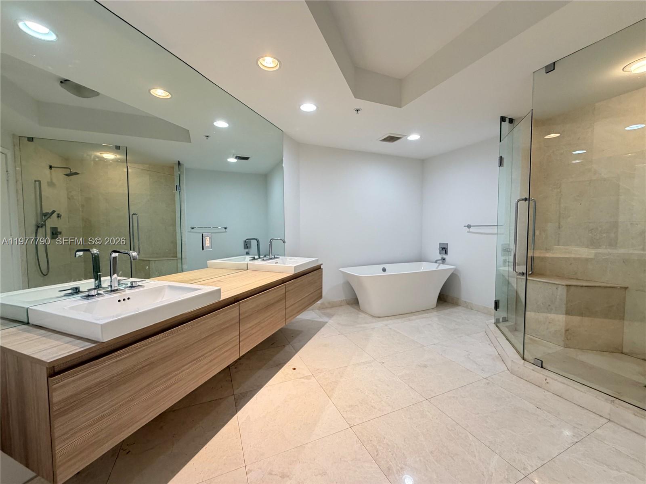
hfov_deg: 102.1
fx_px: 261
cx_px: 323
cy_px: 242
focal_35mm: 14
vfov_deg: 85.7
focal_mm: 2.22
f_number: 2.2
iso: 200
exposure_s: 1/60
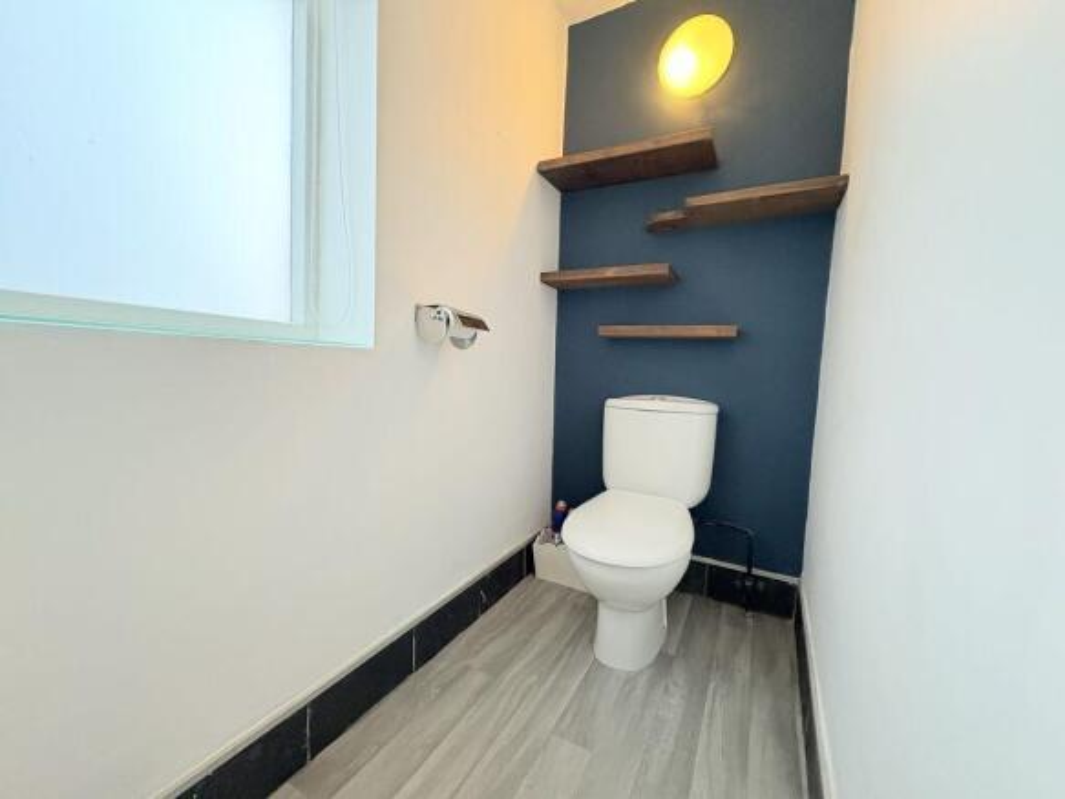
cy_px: 400
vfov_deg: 85.7
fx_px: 431
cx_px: 532
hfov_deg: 102.1
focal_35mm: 14
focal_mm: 2.22
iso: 320
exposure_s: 1/50
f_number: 2.2
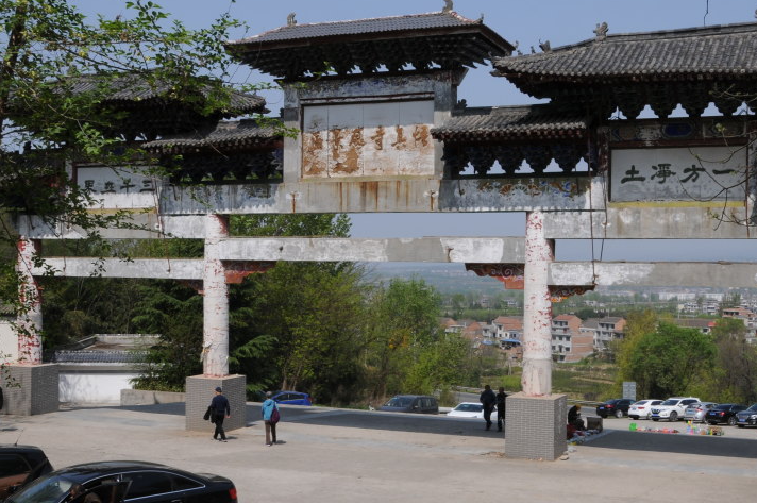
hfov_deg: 41.2
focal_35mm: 48
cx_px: 436
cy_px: 263
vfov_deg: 28.1
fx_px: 1003
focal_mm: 21
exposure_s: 1/160
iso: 200
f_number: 16
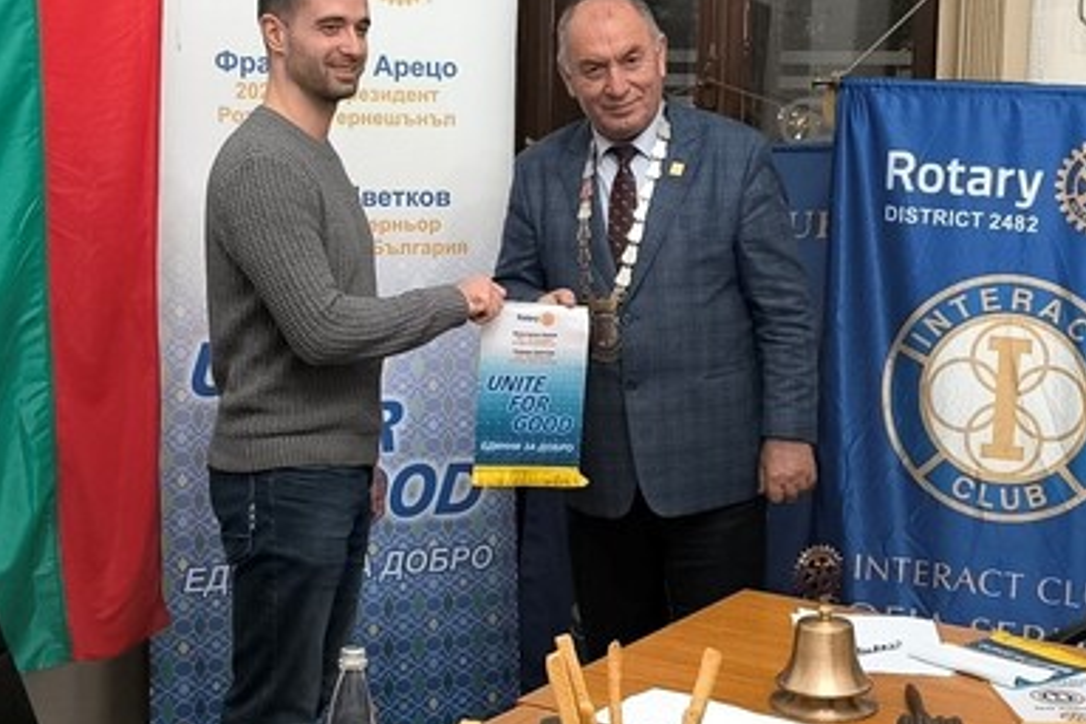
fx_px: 1961
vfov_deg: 20.9
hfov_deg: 31.0
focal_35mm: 65
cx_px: 549
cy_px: 325
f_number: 1.65
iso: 1000
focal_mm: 6.14
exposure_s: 1/33.3
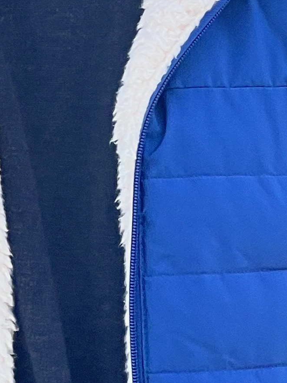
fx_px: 3912
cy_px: -247
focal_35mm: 354
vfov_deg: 5.5
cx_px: 65
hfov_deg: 4.2
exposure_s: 1/162
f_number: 2.8
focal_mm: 9
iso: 32
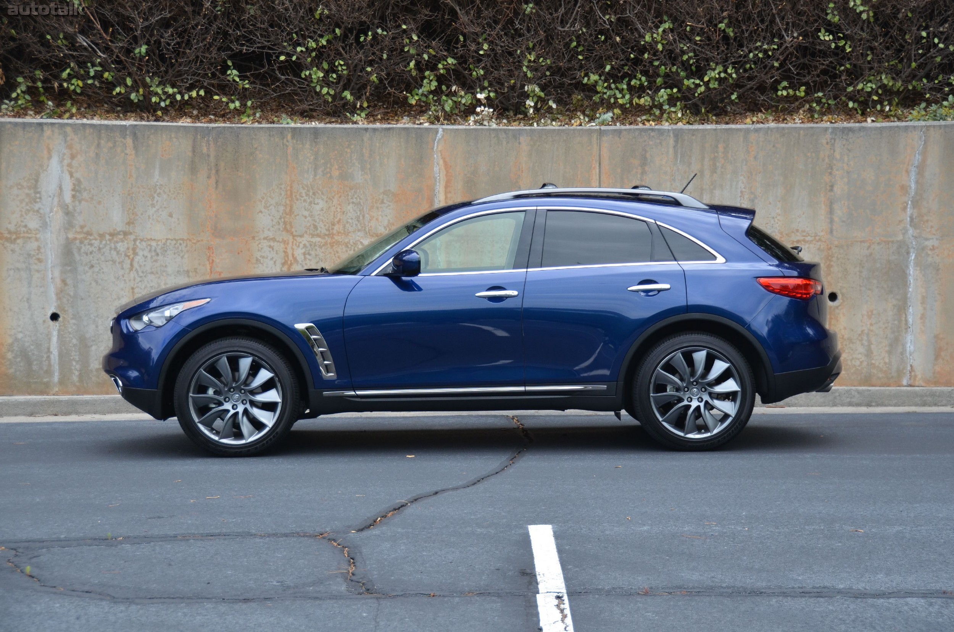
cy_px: 316
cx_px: 477
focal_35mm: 78
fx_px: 2063
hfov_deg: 26.0
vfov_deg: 17.4
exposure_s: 1/1000
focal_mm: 52
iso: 500
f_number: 4.8
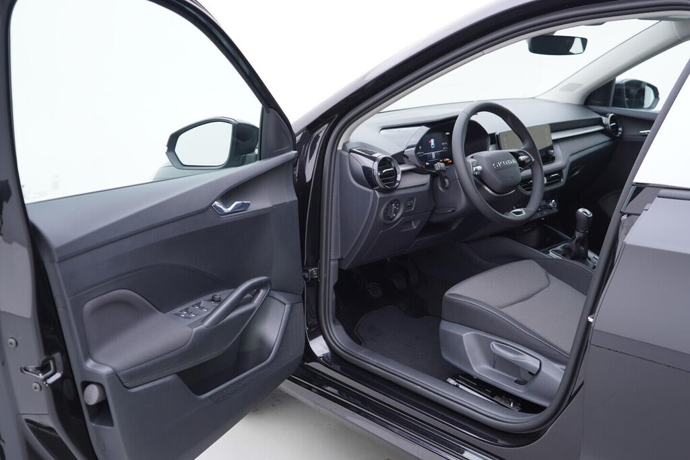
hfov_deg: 53.1
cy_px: 230
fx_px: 690
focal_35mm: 36
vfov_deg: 36.9
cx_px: 345
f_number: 2.8
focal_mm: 24
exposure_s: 1/40
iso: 125
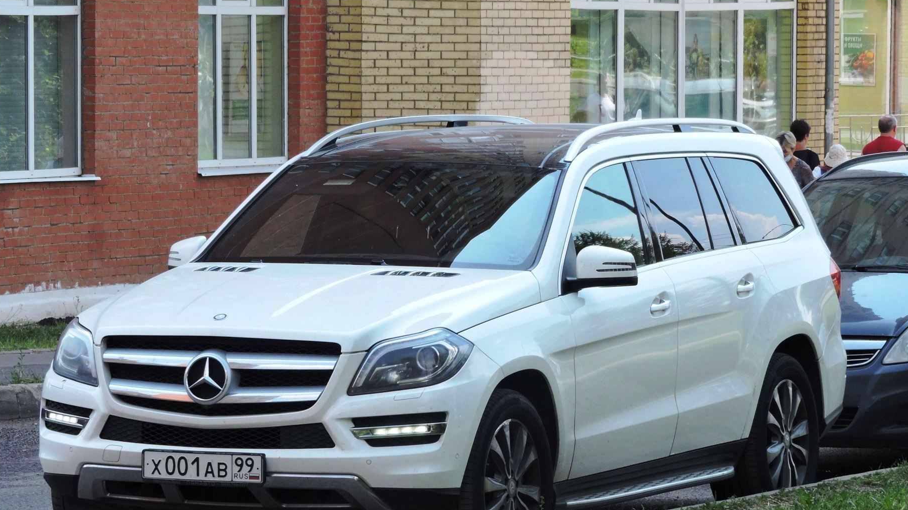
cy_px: 288
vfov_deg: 6.0
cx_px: 493
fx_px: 4911
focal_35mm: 204
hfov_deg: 10.6
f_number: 5.2
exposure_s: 1/200
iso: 100
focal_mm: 30.5
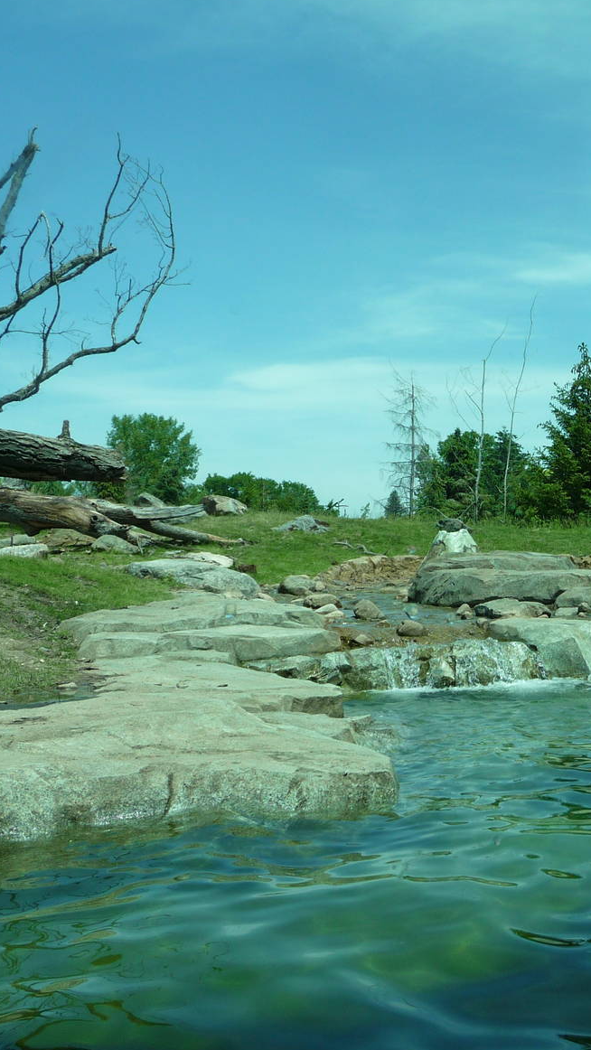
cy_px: 529
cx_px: 530
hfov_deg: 27.4
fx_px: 1170
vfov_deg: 48.4
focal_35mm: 42
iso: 100
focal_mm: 4.7
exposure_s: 1/640
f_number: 3.3
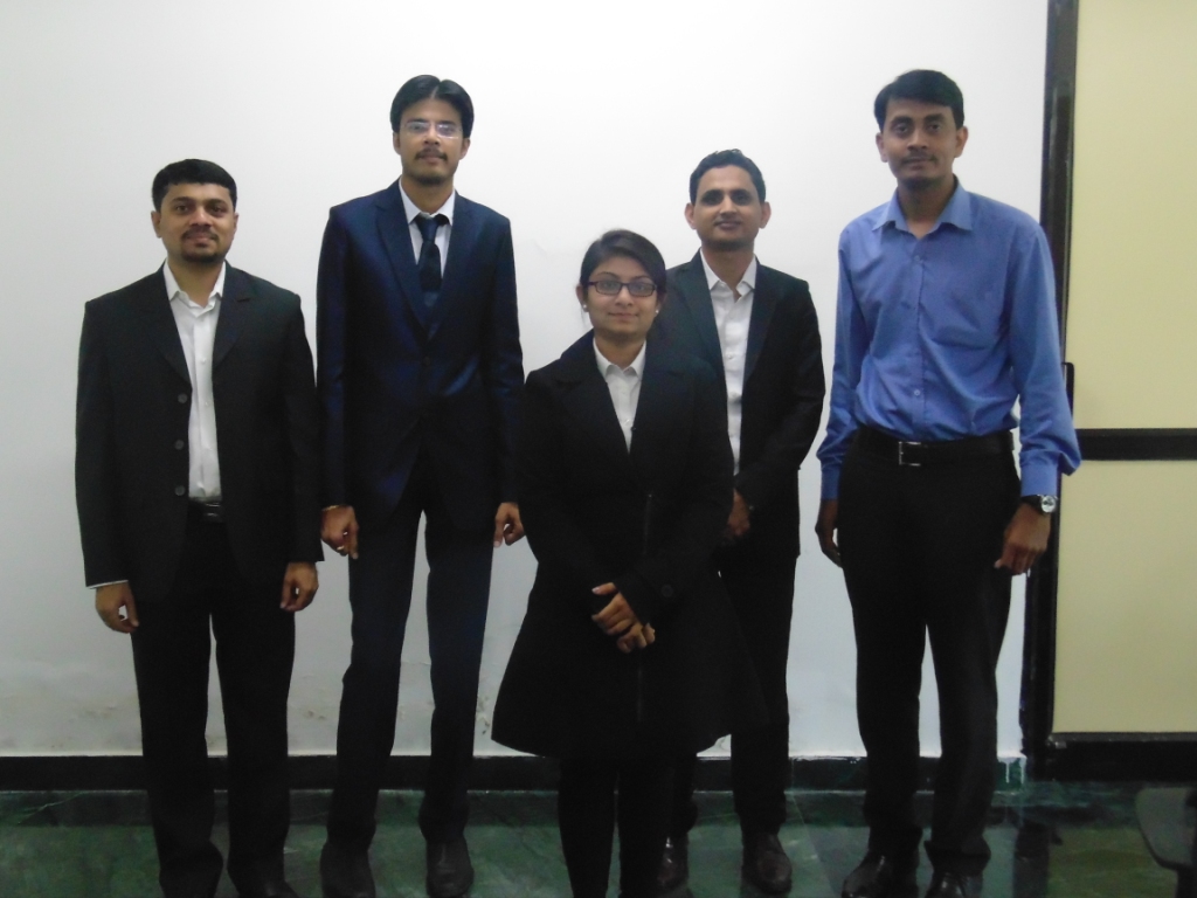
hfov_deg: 43.9
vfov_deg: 33.6
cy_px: 449
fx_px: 1487
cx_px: 598
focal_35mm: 43
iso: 800
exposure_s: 1/30
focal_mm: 7.7
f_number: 3.5
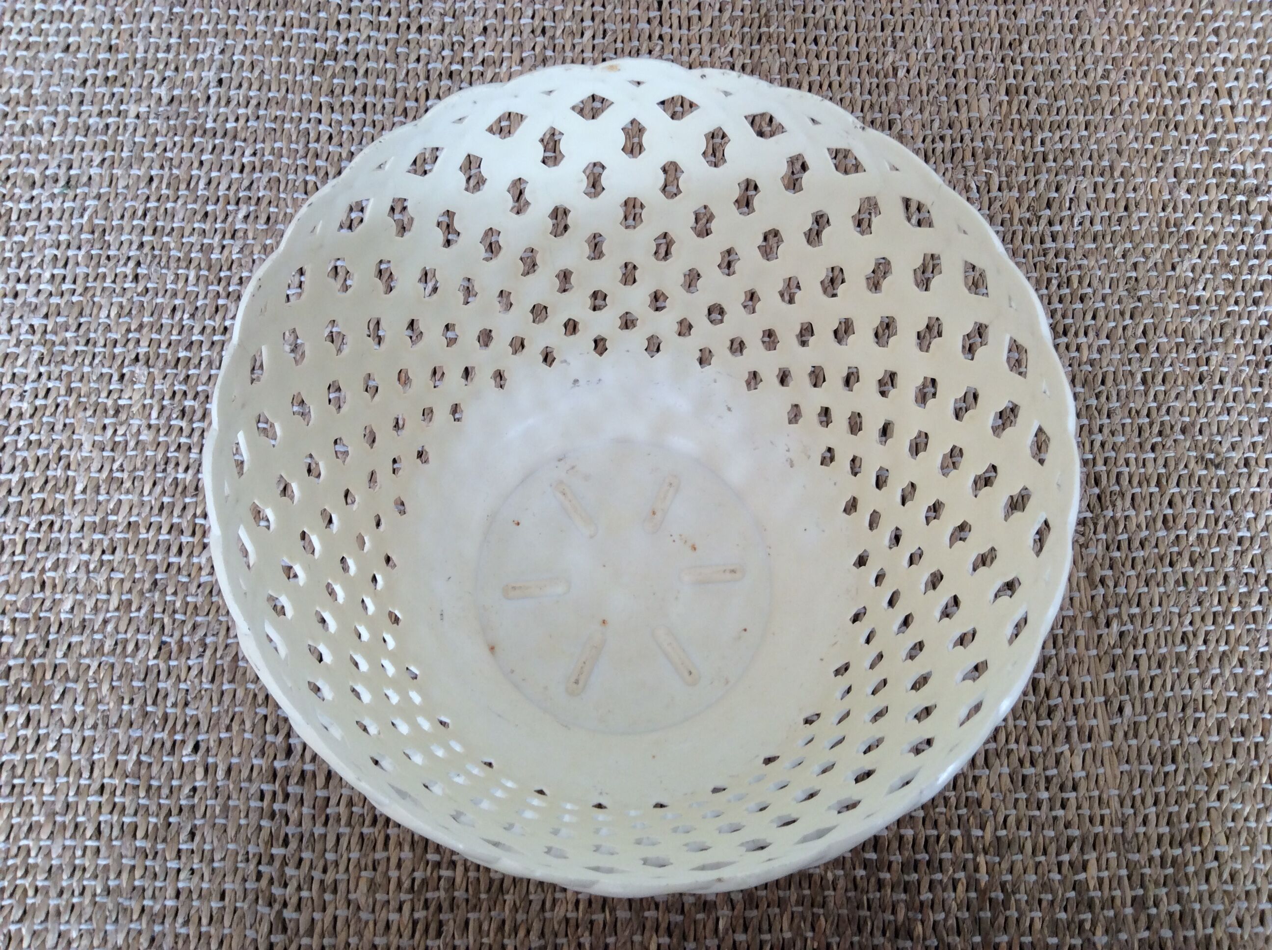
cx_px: 636
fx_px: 1174
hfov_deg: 56.9
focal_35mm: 32
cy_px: 475
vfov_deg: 44.1
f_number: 2.4
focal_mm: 3.3
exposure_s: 1/33
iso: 40
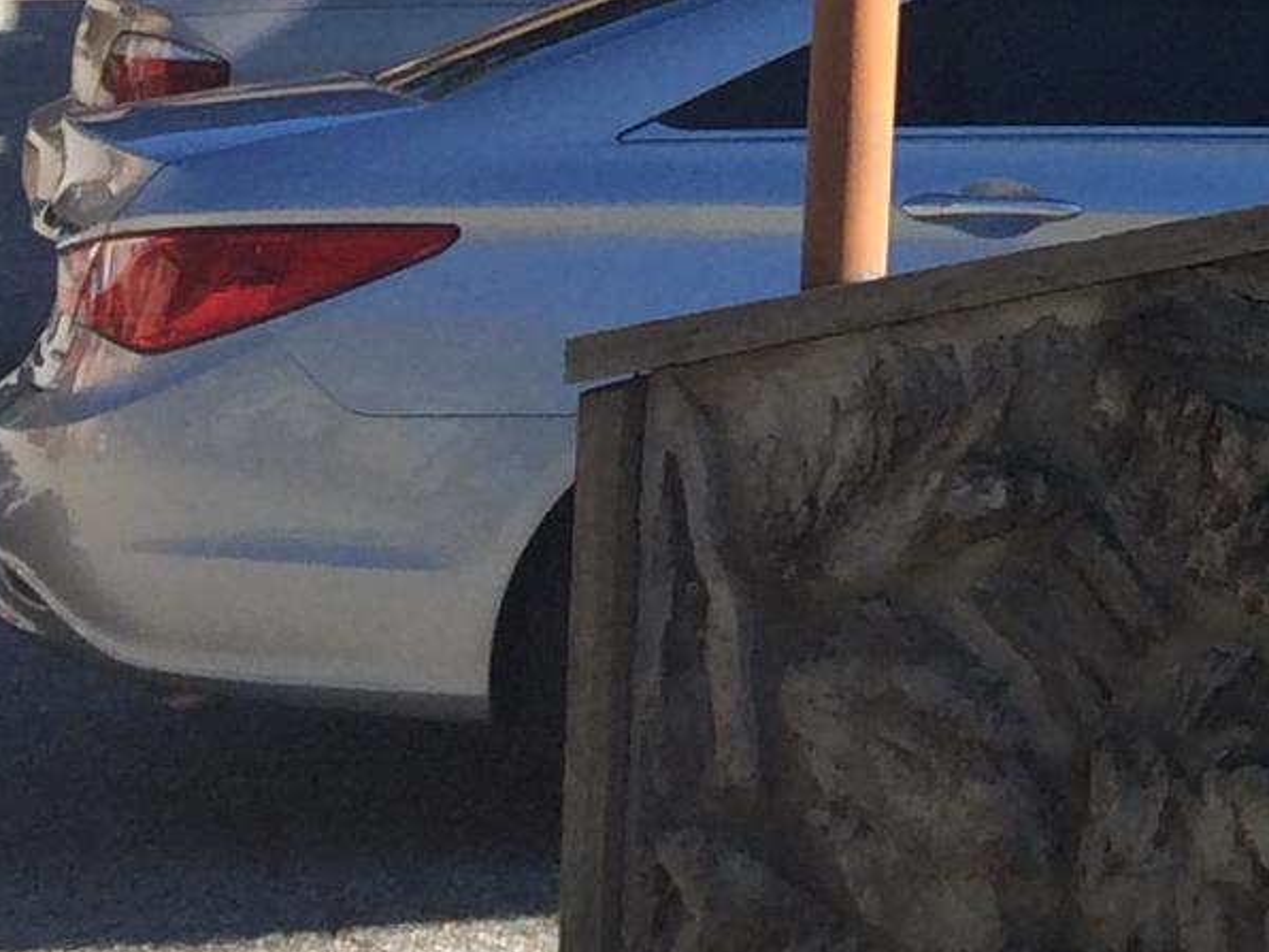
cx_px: 2630
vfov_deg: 9.7
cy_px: -673
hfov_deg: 11.9
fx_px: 5352
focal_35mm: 146
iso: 32
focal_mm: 4.15
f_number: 2.2
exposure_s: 1/1080
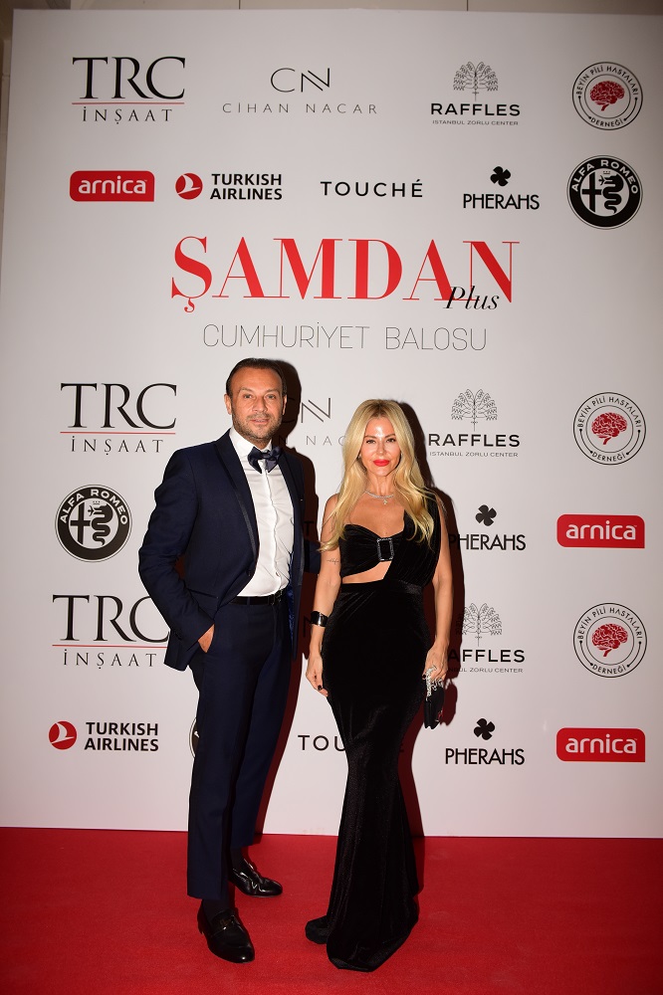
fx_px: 802
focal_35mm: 29
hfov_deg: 44.9
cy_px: 498
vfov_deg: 63.7
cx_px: 332
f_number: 5
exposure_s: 1/250
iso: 640
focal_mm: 29
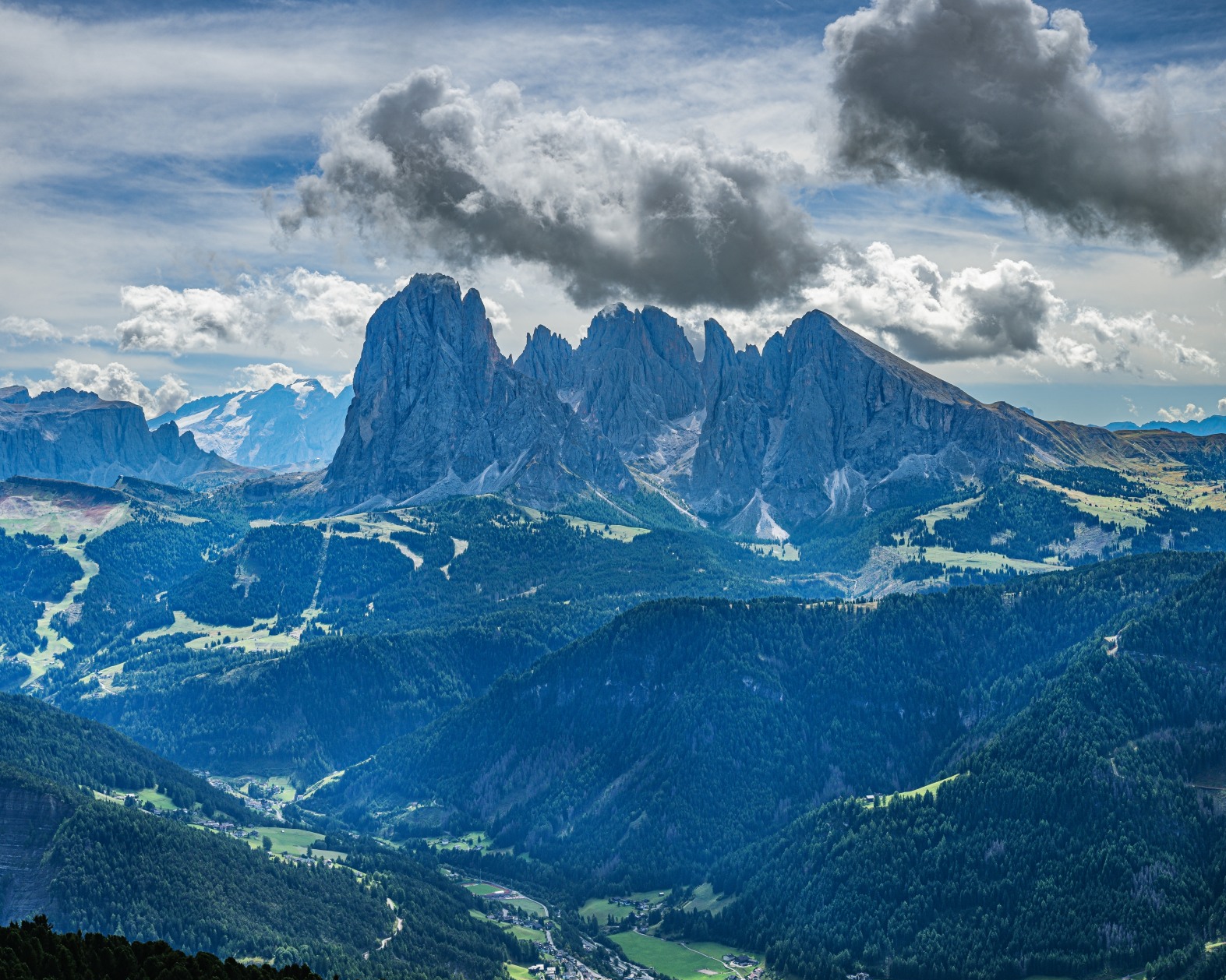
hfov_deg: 34.2
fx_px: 1995
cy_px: 486
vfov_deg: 27.6
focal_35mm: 55
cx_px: 611
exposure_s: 1/50
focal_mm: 48
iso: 64
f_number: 11
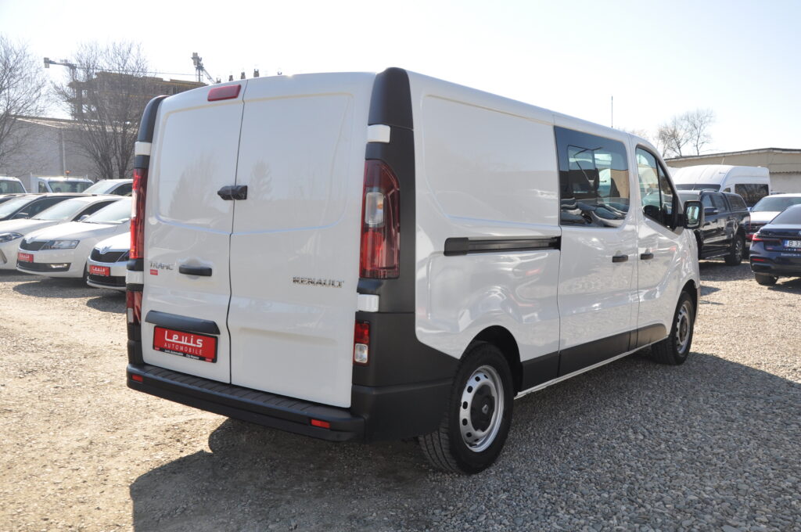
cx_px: 400
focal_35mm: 33
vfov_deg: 39.9
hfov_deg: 57.3
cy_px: 266
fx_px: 733
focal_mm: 22
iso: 400
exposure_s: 1/250
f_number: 8
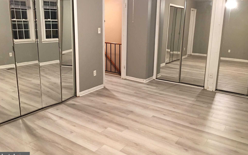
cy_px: 68
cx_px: 124
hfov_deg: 61.2
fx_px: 210
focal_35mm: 31
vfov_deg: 40.5
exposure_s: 1/10
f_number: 2.2
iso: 100
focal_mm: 4.15
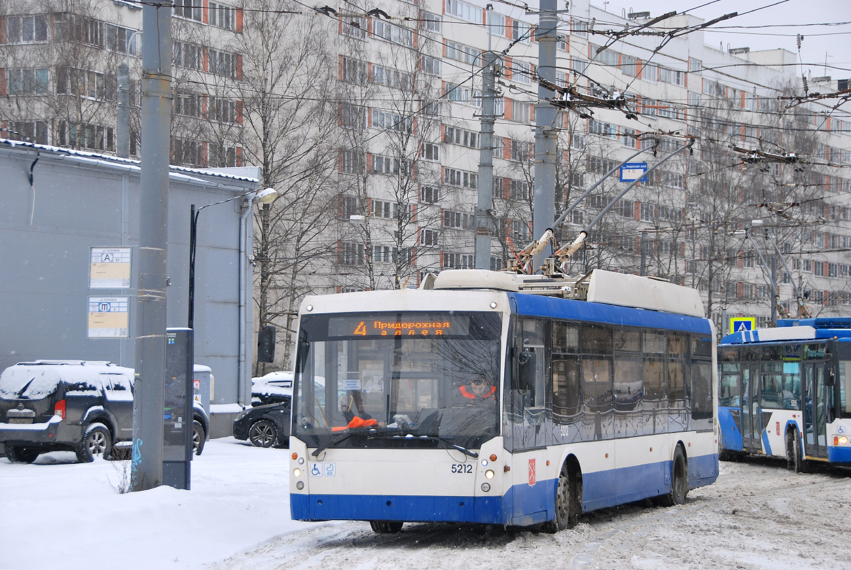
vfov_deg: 16.6
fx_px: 1952
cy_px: 285
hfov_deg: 24.6
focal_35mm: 82
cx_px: 426
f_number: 4.8
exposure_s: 1/200
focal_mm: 55
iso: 100
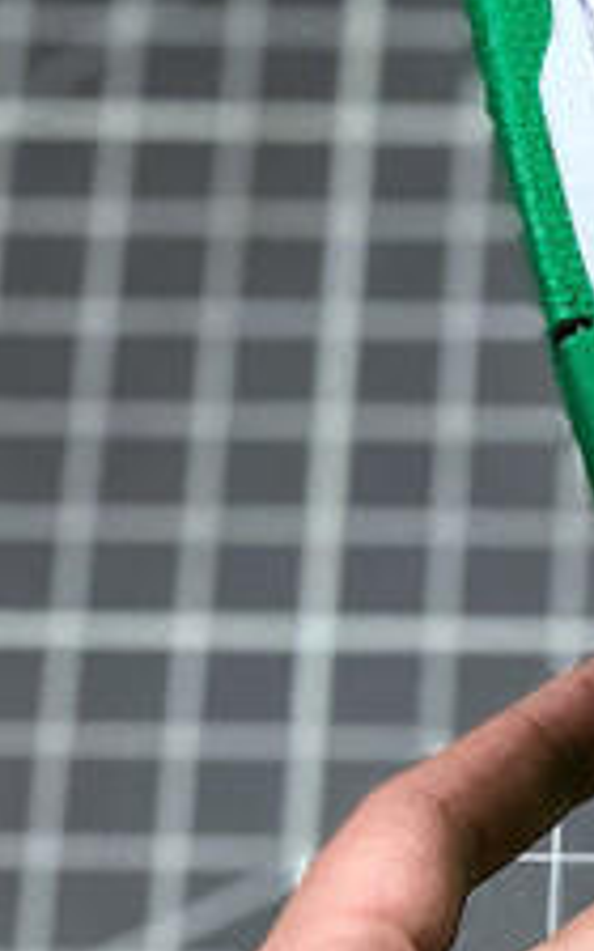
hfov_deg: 6.6
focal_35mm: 194
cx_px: 1040
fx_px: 5025
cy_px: 692
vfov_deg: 10.8
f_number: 2.8
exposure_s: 1/50
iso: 32
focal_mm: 6.6
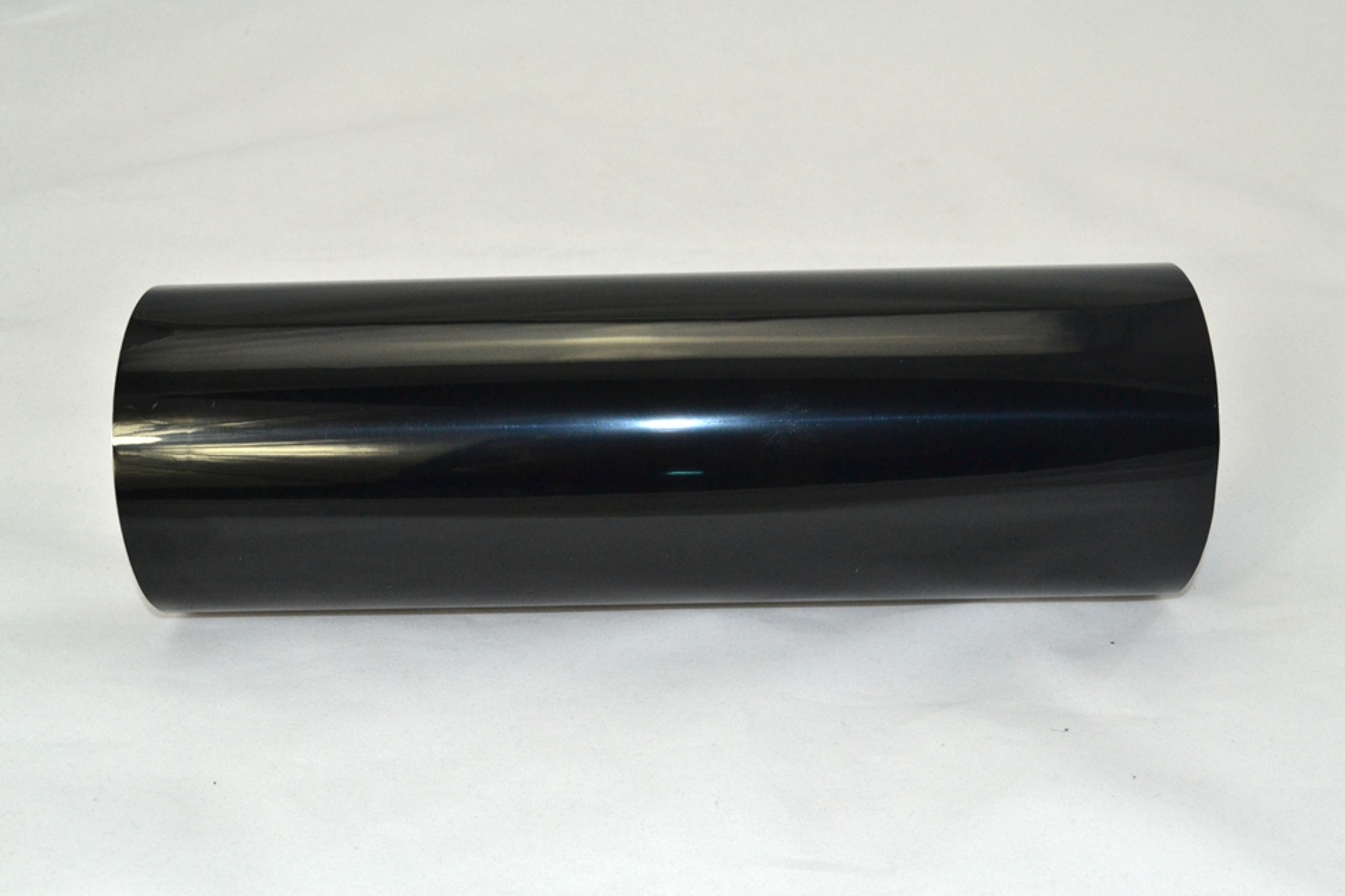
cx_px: 672
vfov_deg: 30.8
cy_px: 448
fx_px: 1625
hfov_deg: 45.0
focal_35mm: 44
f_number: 9
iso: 800
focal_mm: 29
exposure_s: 1/125
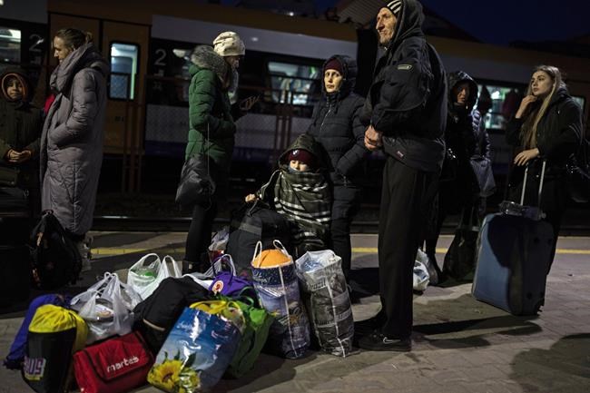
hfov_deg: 54.4
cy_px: 196
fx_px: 573
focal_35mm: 35
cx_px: 295
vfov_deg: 37.8
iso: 1600
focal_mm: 35
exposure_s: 1/250
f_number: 1.4
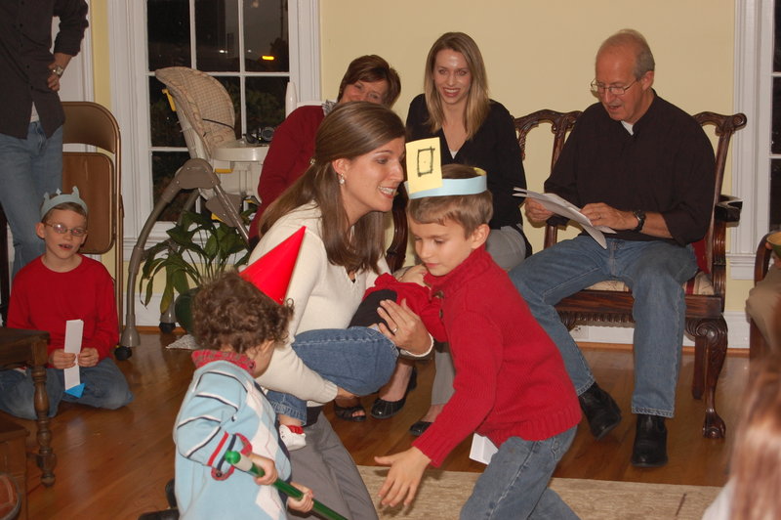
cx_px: 390
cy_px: 260
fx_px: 1788
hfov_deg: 24.6
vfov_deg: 16.5
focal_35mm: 82
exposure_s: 1/60
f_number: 5.6
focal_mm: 55
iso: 400
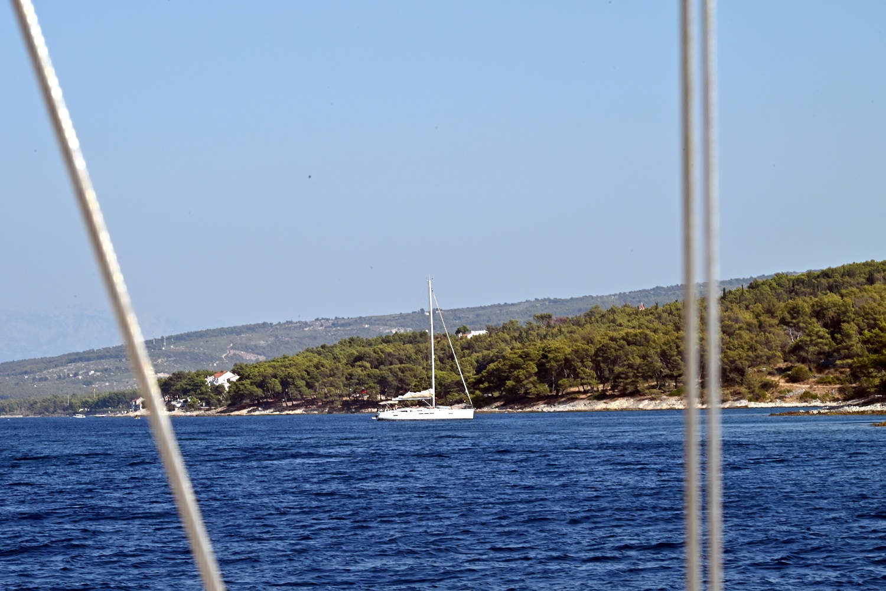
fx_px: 4554
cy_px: 296
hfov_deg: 11.1
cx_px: 443
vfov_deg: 7.4
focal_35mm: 185
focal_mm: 185
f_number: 29
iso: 400
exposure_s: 1/200
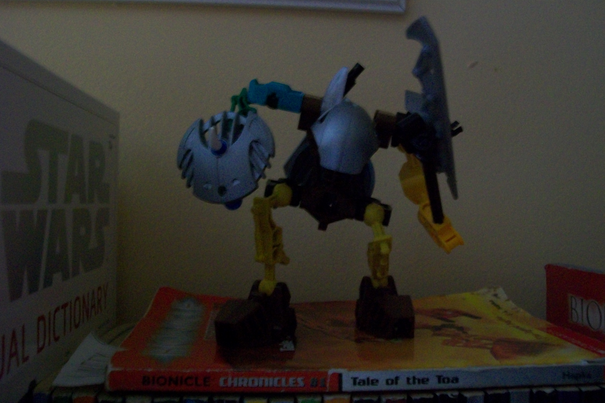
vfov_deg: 35.0
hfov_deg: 50.7
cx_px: 299
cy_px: 175
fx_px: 639
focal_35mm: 38
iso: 200
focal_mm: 6
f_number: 2.7
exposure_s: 1/8
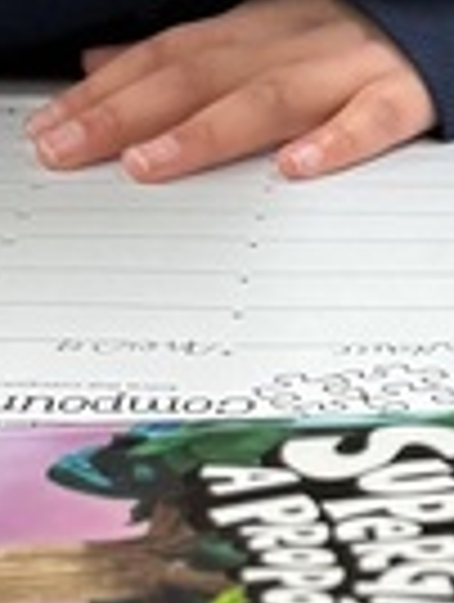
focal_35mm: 183
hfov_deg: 8.0
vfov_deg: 10.7
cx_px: 611
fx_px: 3190
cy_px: 500
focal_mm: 6.76
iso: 125
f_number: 1.78
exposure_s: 1/120
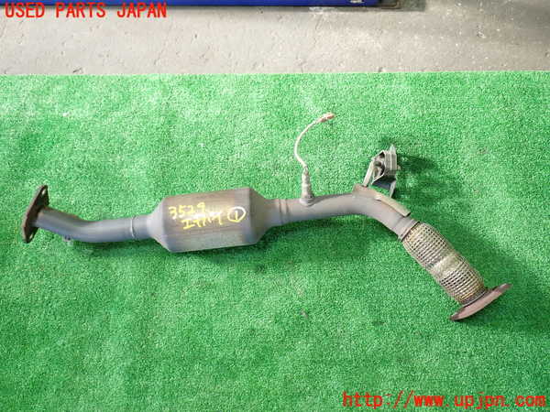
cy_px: 206
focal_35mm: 30
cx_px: 275
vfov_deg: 46.8
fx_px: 477
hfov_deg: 60.0
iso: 250
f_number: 2.3
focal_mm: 5.4
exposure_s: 1/30
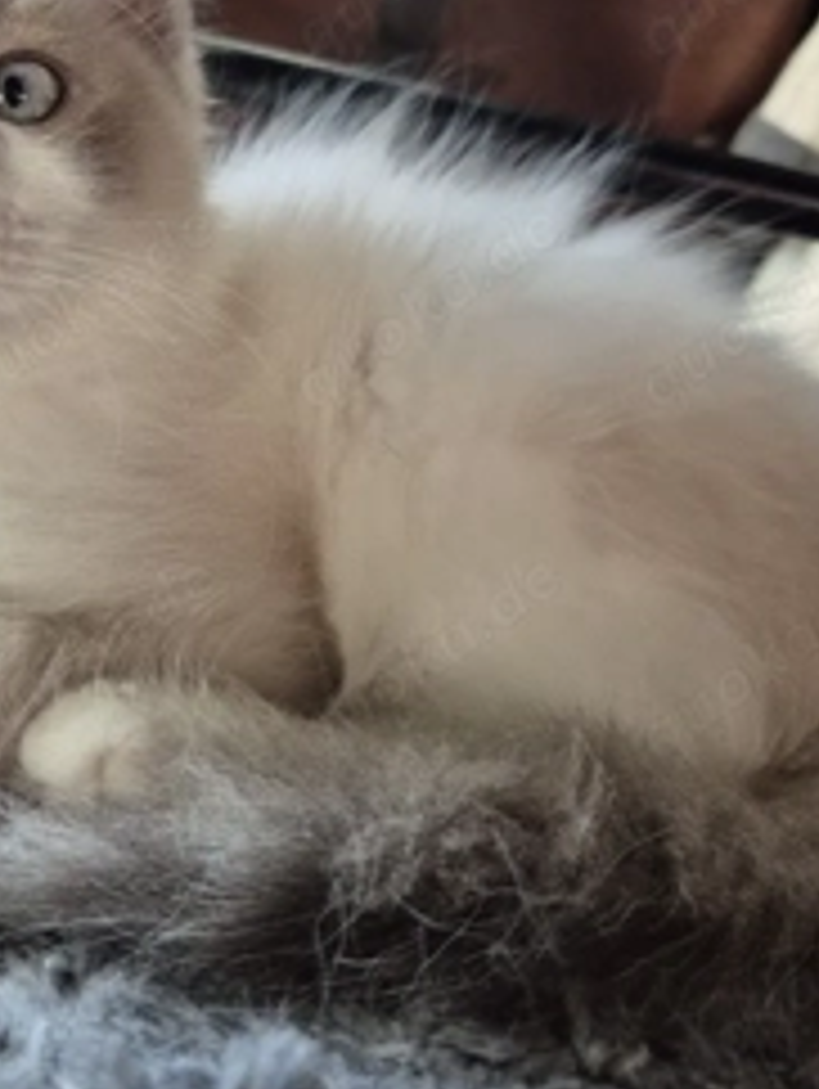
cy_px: 356
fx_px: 1197
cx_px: 180
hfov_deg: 36.7
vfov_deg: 48.1
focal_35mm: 38
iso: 320
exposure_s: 1/100
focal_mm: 5.4
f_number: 1.8
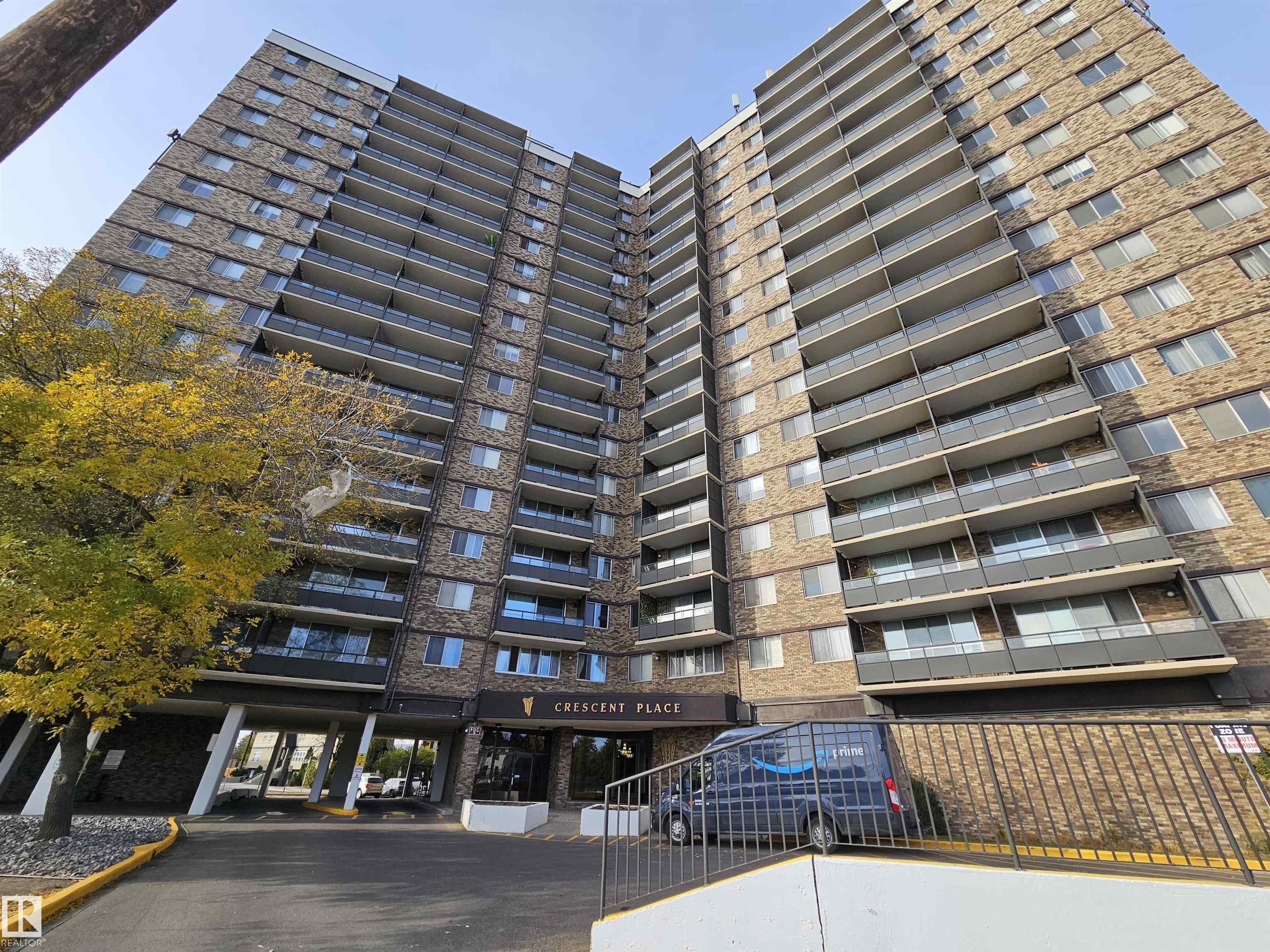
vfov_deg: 89.9
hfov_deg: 106.2
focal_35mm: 13
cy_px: 476
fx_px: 477
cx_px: 635
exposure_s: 1/944
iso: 50
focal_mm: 2.2
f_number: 2.2
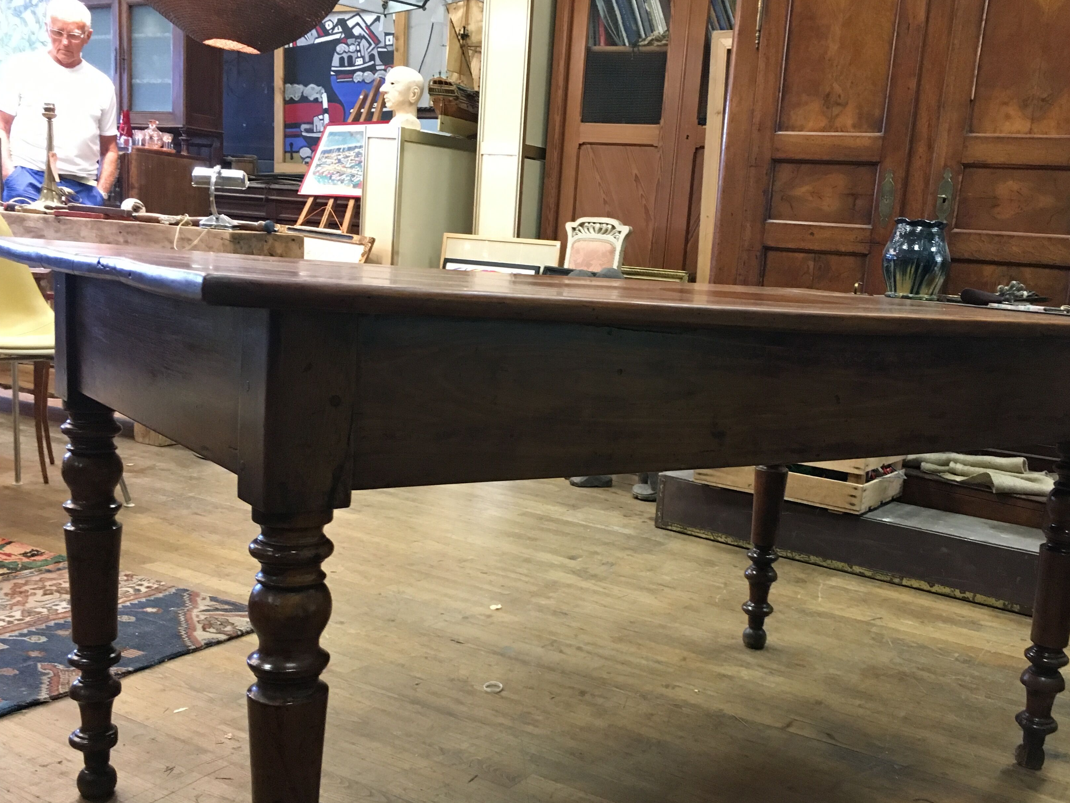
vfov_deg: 39.5
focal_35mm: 36
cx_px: 618
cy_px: 466
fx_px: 1113
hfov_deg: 51.2
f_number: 2.2
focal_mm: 4.15
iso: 200
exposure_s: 1/25
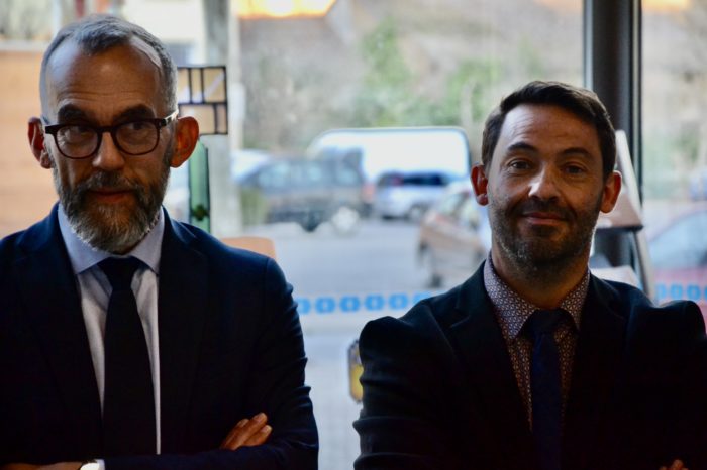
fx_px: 3092
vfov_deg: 8.7
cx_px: 354
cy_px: 235
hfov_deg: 13.0
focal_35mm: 158
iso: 1400
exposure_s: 1/125
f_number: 5.6
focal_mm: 105
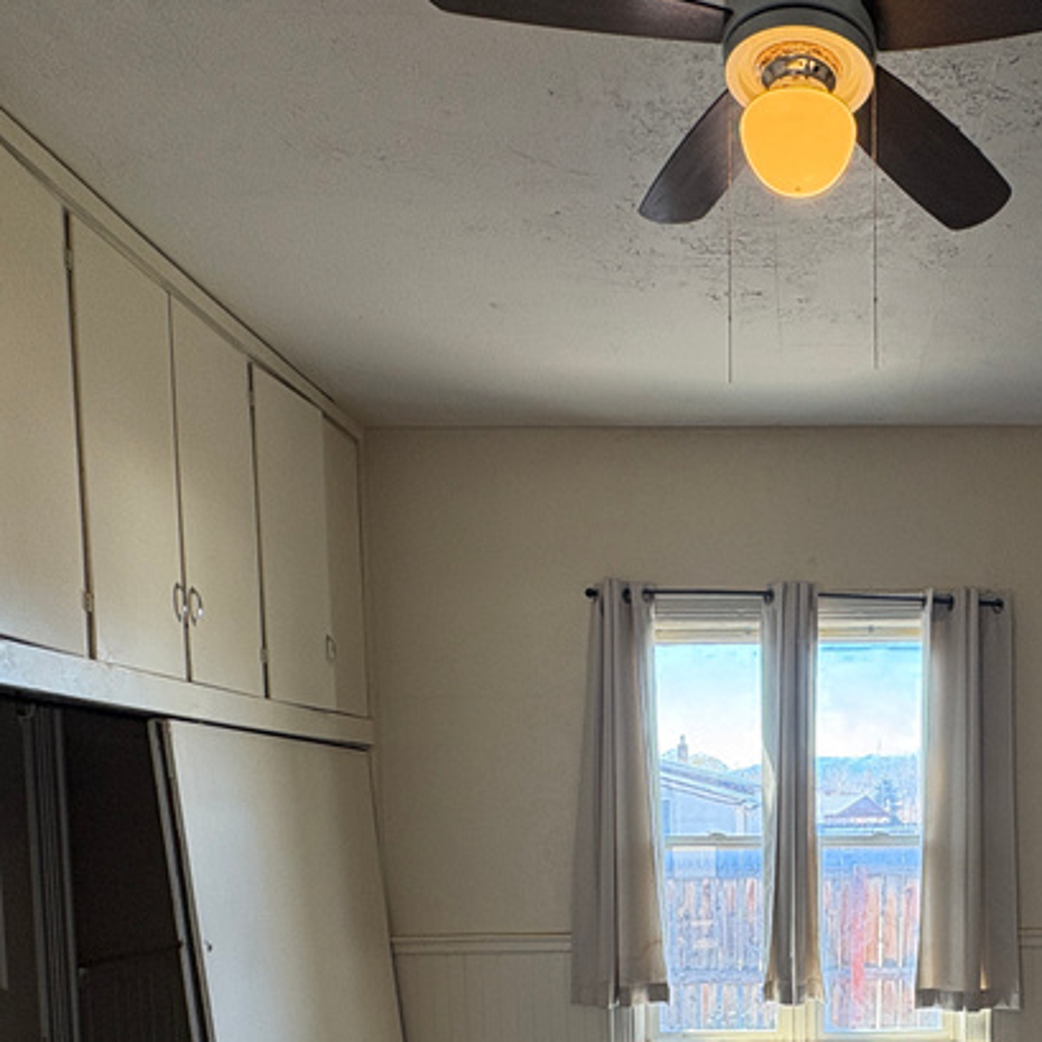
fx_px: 1056
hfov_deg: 49.6
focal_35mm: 31
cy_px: 889
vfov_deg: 48.3
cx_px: 828
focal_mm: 2.22
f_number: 2.2
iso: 200
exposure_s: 1/99
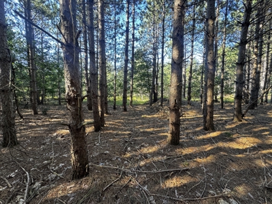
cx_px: 136
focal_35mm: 14
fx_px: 110
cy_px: 102
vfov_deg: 85.7
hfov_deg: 102.1
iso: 200
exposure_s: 1/99
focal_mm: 2.22
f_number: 2.2
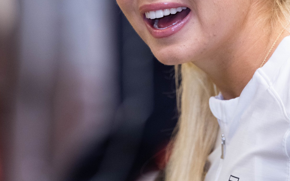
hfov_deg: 4.1
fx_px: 4014
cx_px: 167
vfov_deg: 2.6
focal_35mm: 508
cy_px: -46
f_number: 2.8
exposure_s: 1/200
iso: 2000
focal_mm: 200
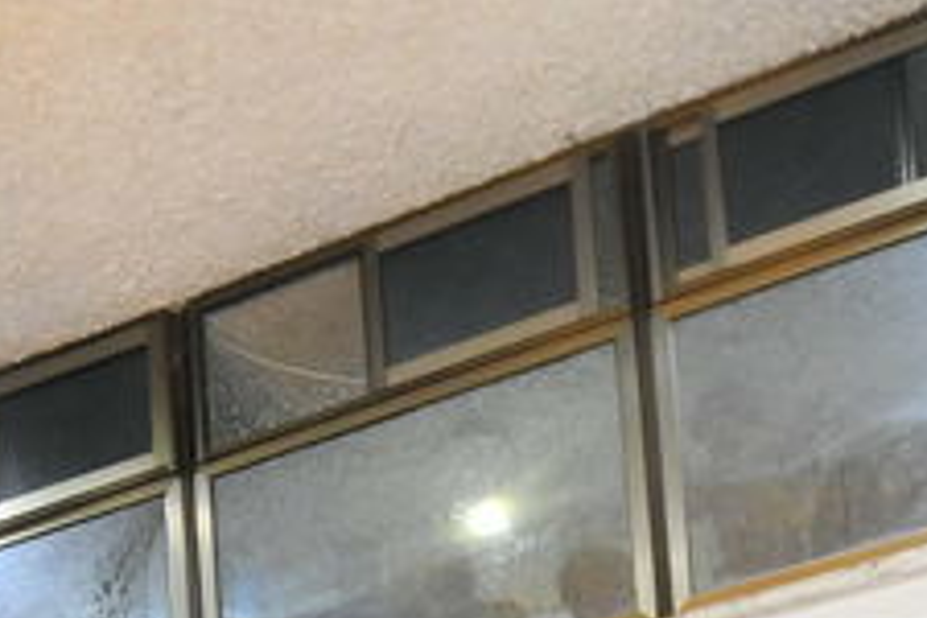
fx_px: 2729
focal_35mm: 106
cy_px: 1551
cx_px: -523
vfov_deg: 10.7
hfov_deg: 17.1
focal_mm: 17
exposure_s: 1/160
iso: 1600
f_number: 5.6
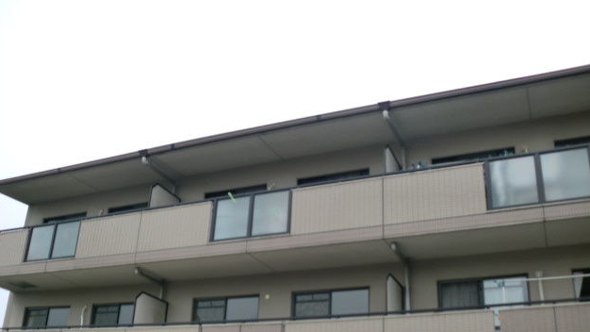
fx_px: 610
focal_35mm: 39
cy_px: 224
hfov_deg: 51.6
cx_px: 296
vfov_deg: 30.2
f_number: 3.1
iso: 64
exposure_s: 1/250
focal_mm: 6.3
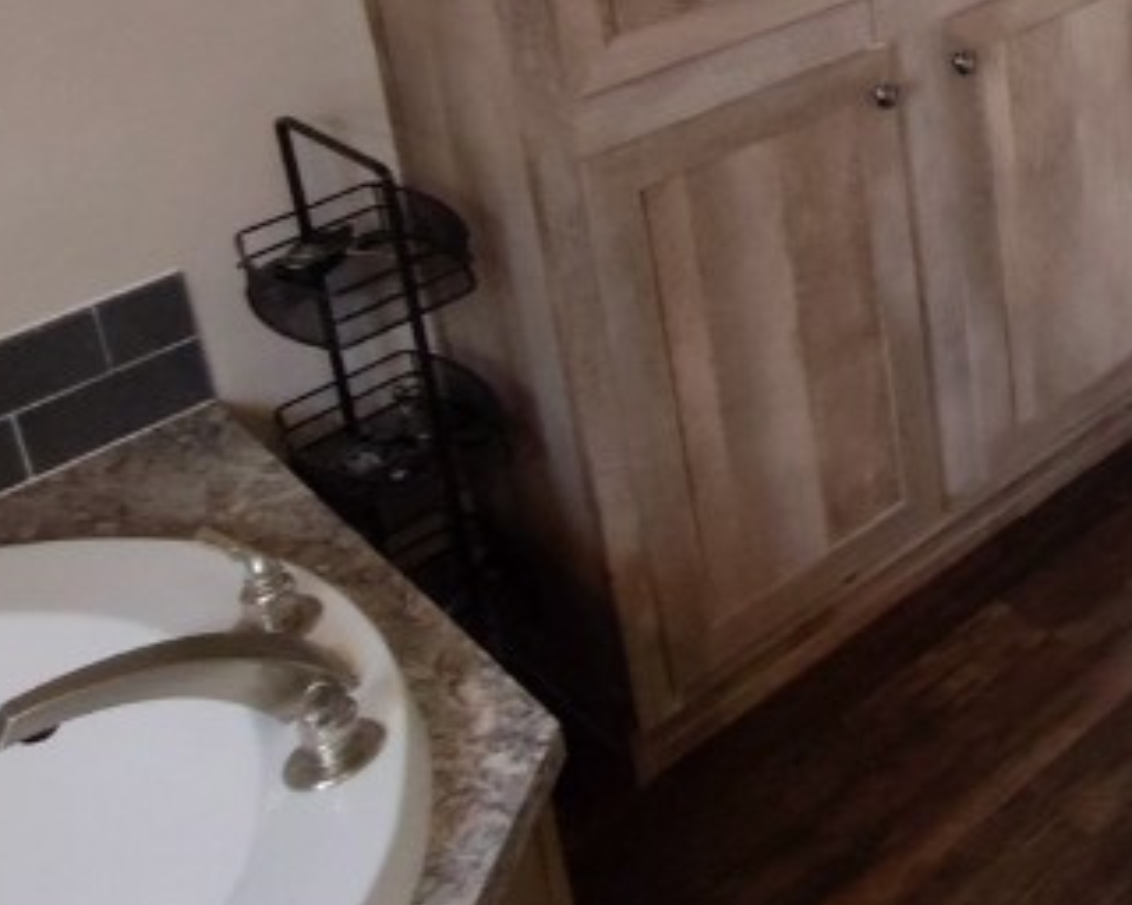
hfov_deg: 29.7
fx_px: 1675
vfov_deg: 26.6
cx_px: 1479
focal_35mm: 50
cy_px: -205
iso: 463
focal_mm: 1.66
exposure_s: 1/30
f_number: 2.2
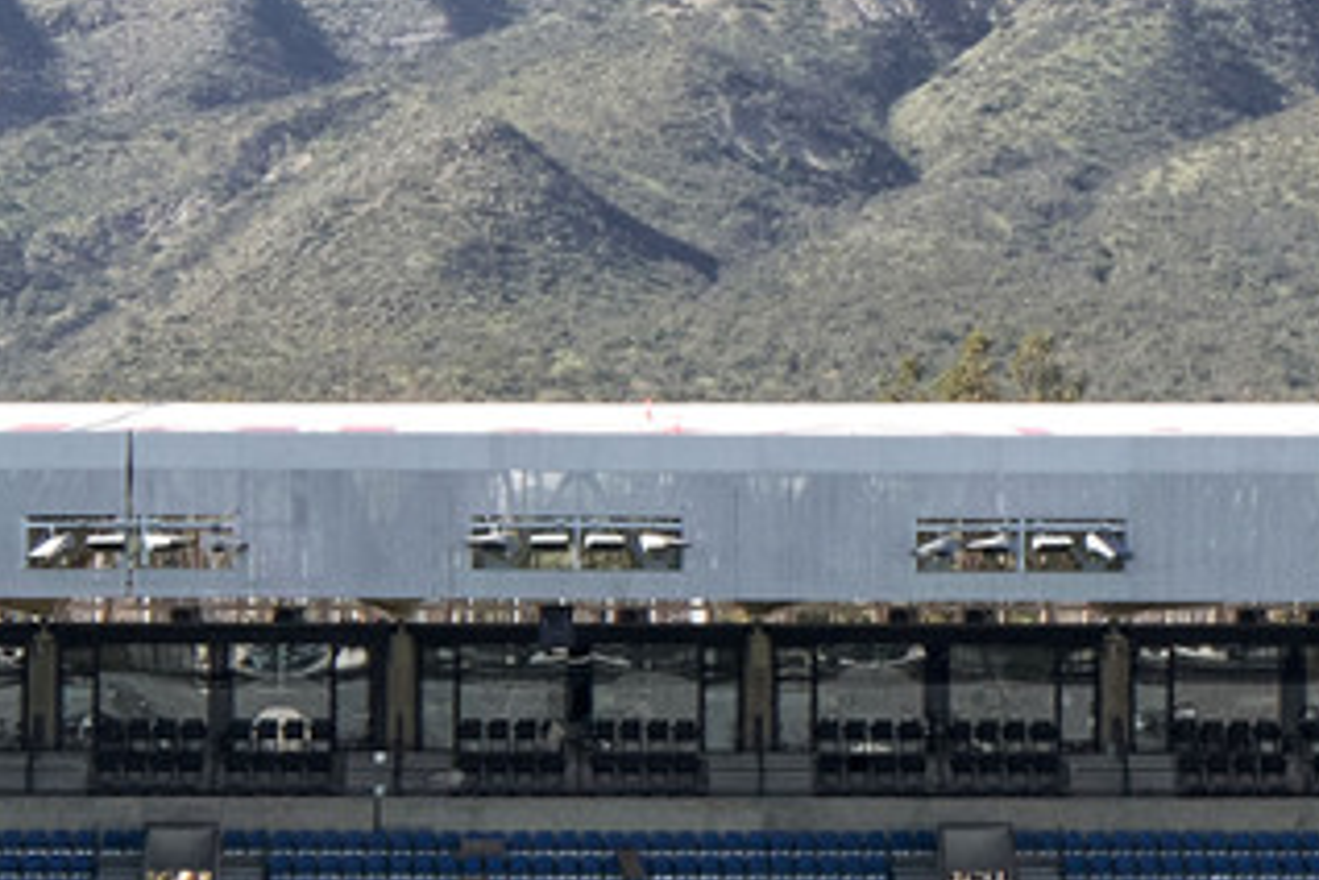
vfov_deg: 9.1
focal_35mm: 151
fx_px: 5532
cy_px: 247
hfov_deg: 13.6
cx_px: 552
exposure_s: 1/1000
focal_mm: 24
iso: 800
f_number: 10
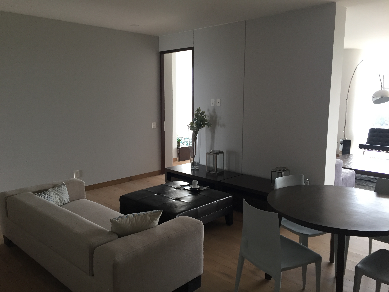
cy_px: 146
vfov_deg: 48.2
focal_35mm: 29
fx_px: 326
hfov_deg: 61.7
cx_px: 194
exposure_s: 1/30
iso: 80
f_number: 2.2
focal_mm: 4.15
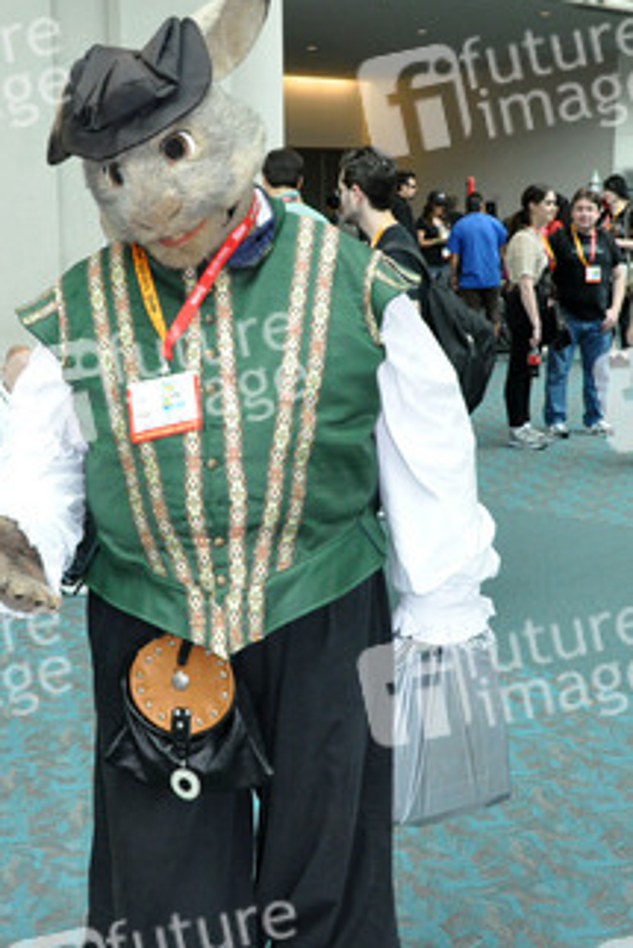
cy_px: 530
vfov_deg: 42.1
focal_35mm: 47
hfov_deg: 28.8
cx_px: 243
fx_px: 1228
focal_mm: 25
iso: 2000
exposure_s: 1/200
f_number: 9
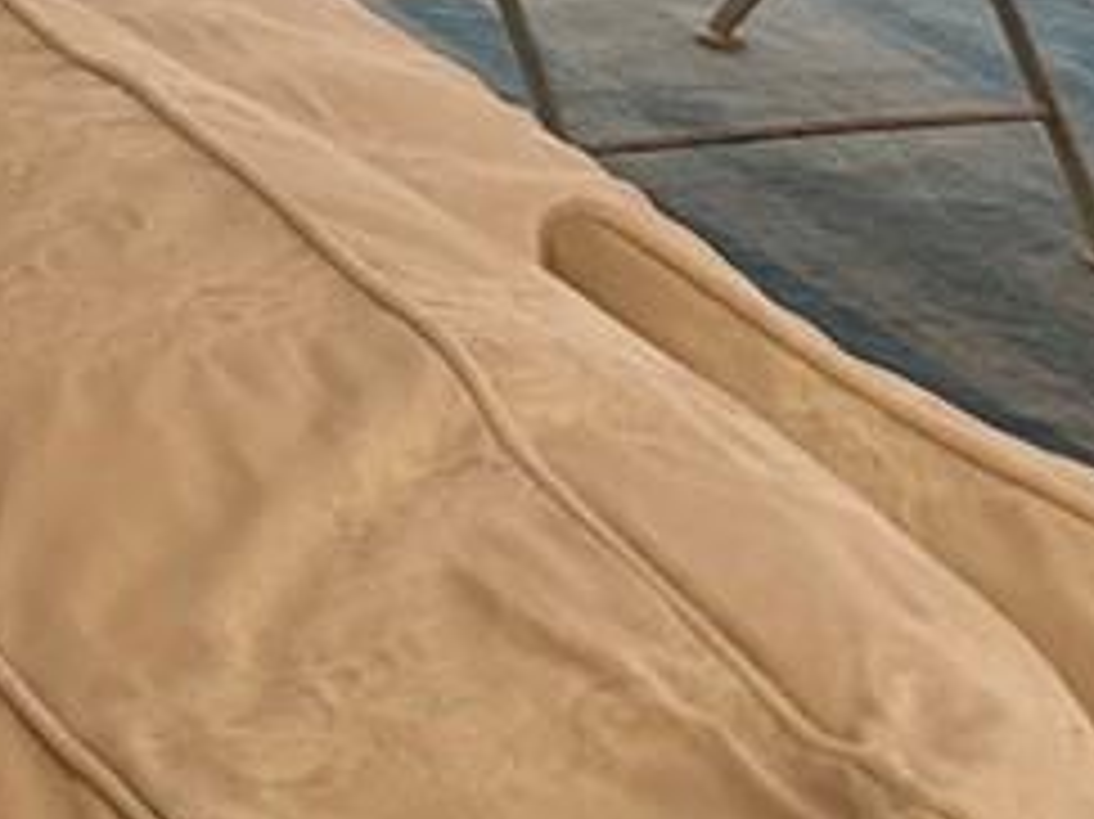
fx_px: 4991
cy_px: -1354
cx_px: -2044
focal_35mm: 158
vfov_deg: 8.4
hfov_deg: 9.9
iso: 200
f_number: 1.78
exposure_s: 1/60
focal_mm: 6.76
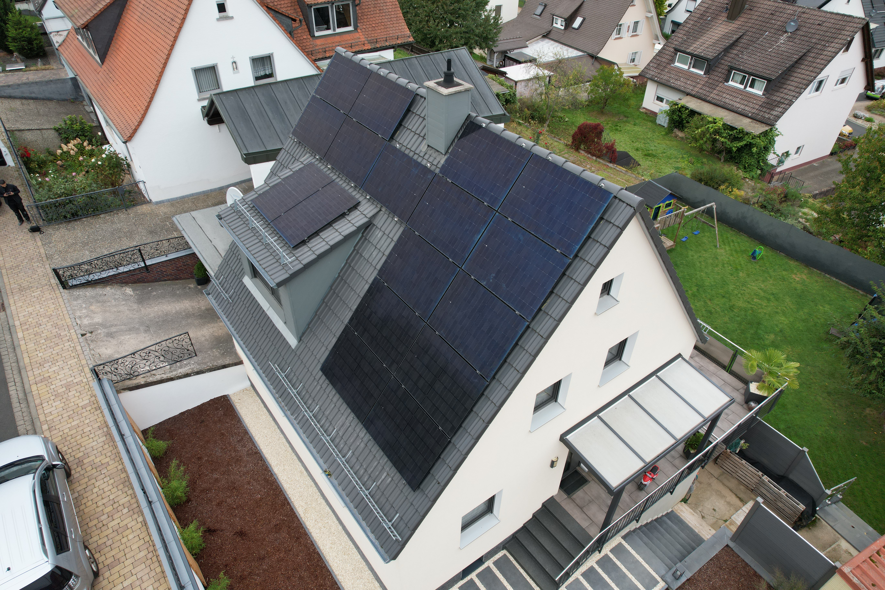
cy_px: 295
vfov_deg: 57.2
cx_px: 442
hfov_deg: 78.6
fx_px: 541
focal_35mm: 22
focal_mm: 8.38
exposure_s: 1/500
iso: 150
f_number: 2.8
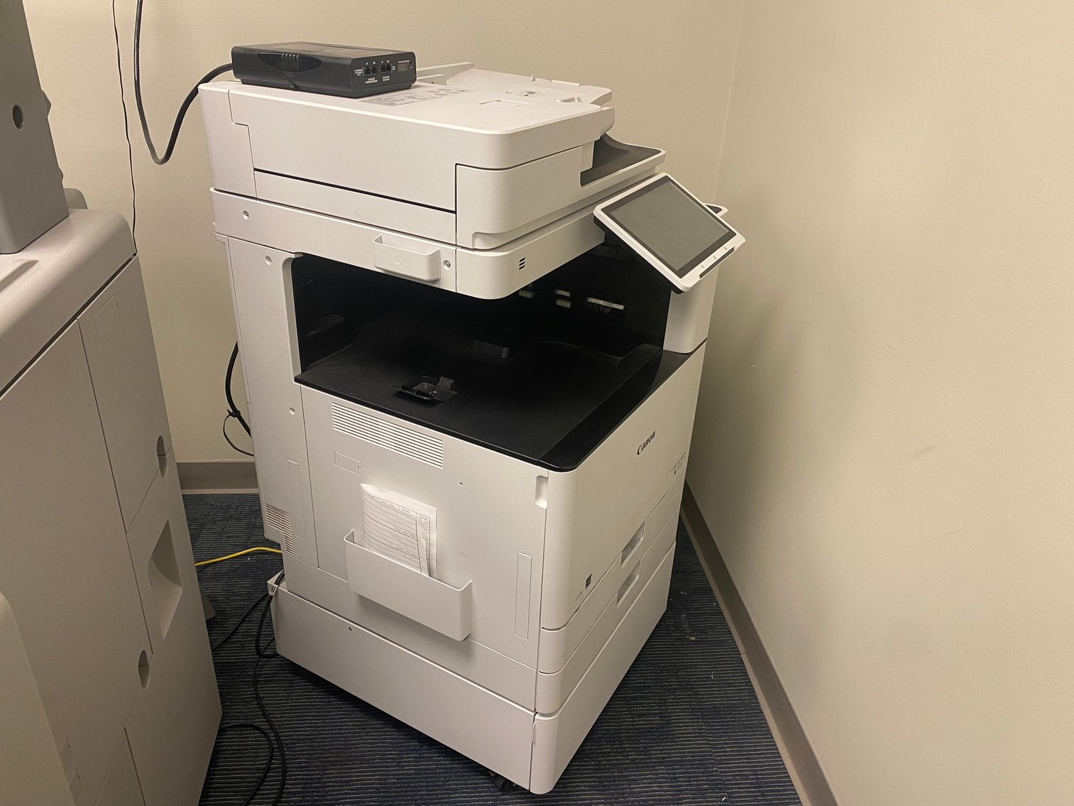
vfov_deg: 53.1
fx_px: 807
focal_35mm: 26
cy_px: 403
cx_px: 537
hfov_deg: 67.3
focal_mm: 4.25
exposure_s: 1/60
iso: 125
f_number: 1.8
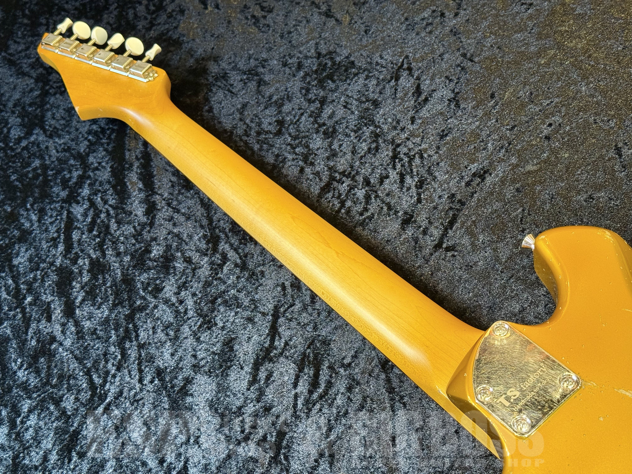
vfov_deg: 30.3
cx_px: 316
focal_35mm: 48
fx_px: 876
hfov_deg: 39.7
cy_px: 237
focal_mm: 6.76
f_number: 1.78
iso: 200
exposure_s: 1/40
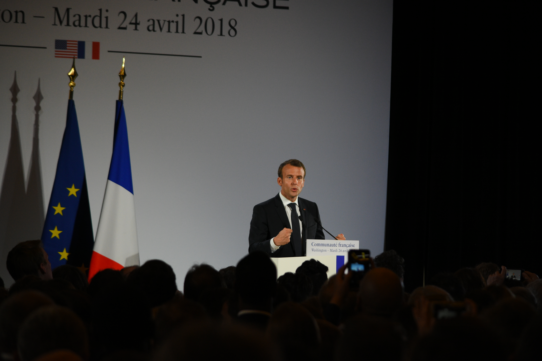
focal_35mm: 195
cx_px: 271
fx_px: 2936
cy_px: 180
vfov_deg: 7.0
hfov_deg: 10.5
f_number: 4.8
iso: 1000
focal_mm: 130
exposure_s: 1/320
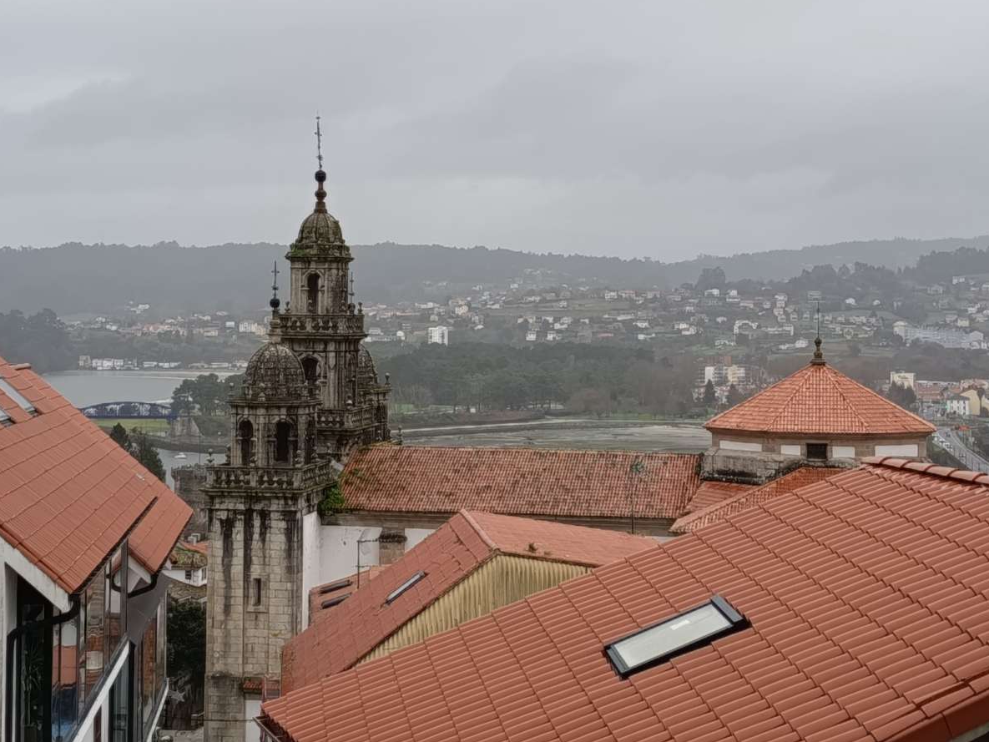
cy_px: 305
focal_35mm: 62
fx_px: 1772
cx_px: 450
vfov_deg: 23.6
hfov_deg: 31.2
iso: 65
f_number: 1.7
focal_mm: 5.24
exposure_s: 1/100
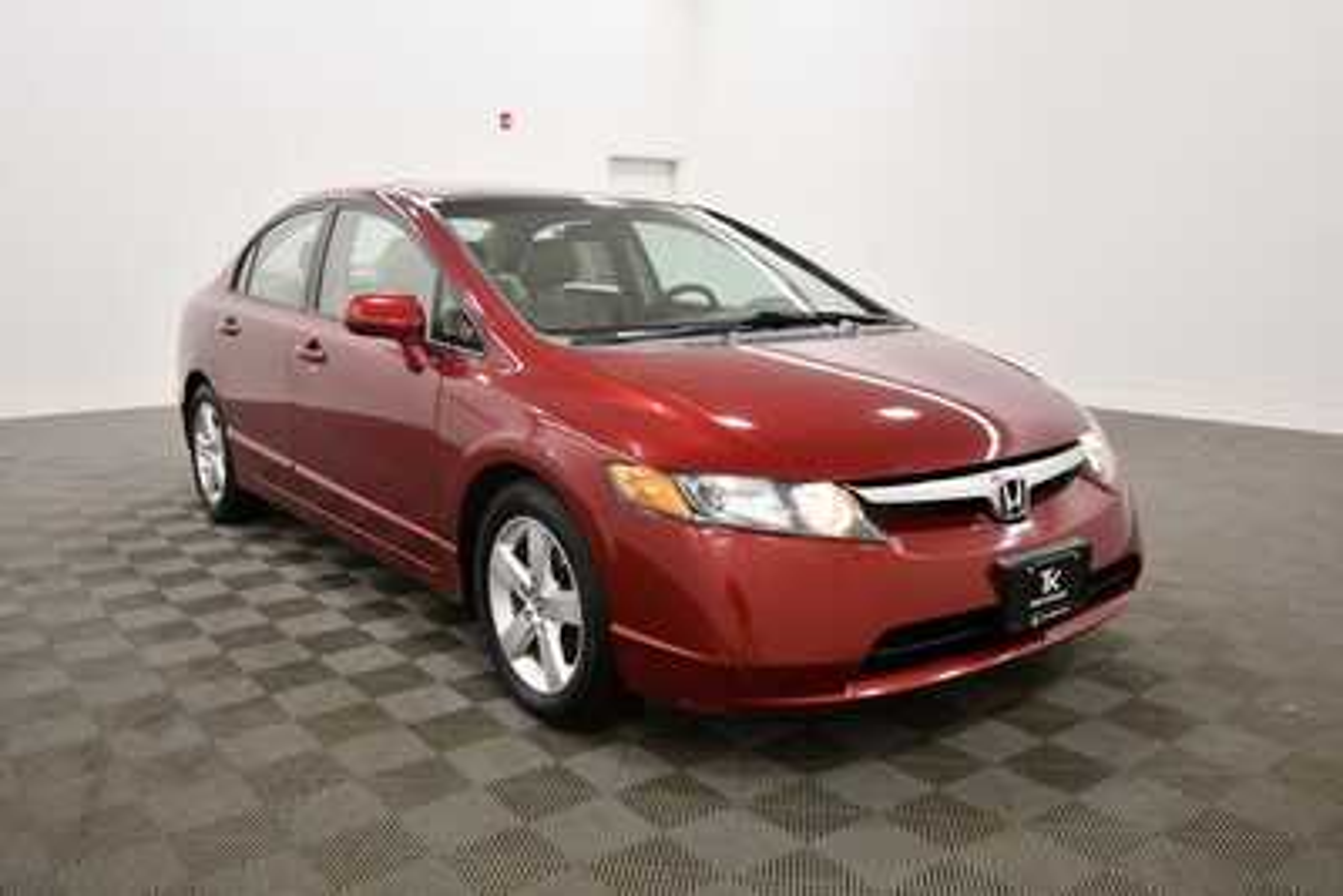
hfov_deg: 61.9
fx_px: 1120
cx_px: 672
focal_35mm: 30
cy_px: 448
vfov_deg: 43.6
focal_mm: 20
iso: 1000
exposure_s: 1/125
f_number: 5.6
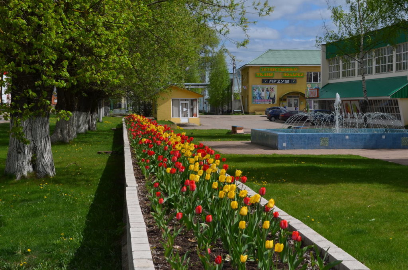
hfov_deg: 28.1
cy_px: 135
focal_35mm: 72
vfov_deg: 18.8
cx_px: 204
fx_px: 814
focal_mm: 48
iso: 100
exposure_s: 1/320
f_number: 9
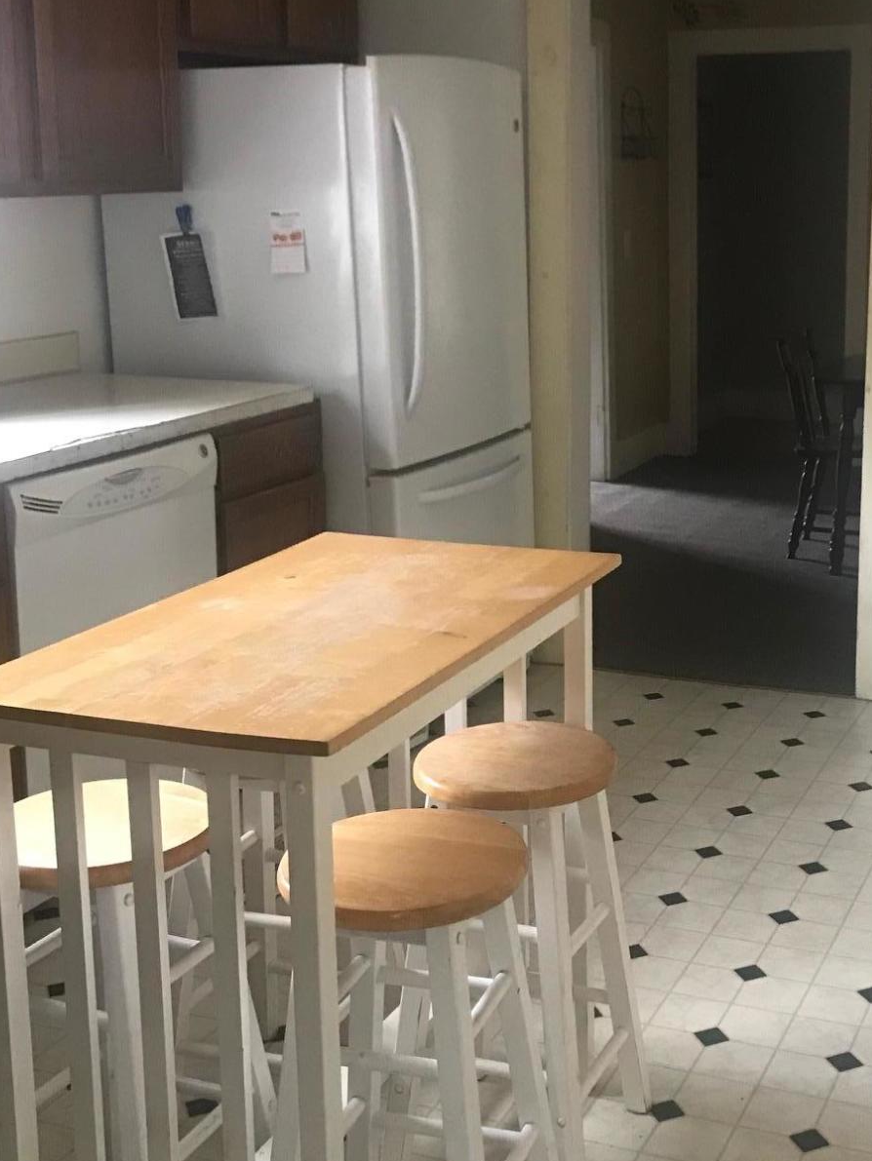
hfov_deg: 30.4
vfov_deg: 40.2
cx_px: 649
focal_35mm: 47
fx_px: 1578
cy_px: 450
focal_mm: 3.99
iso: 50
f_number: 1.8
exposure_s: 1/15
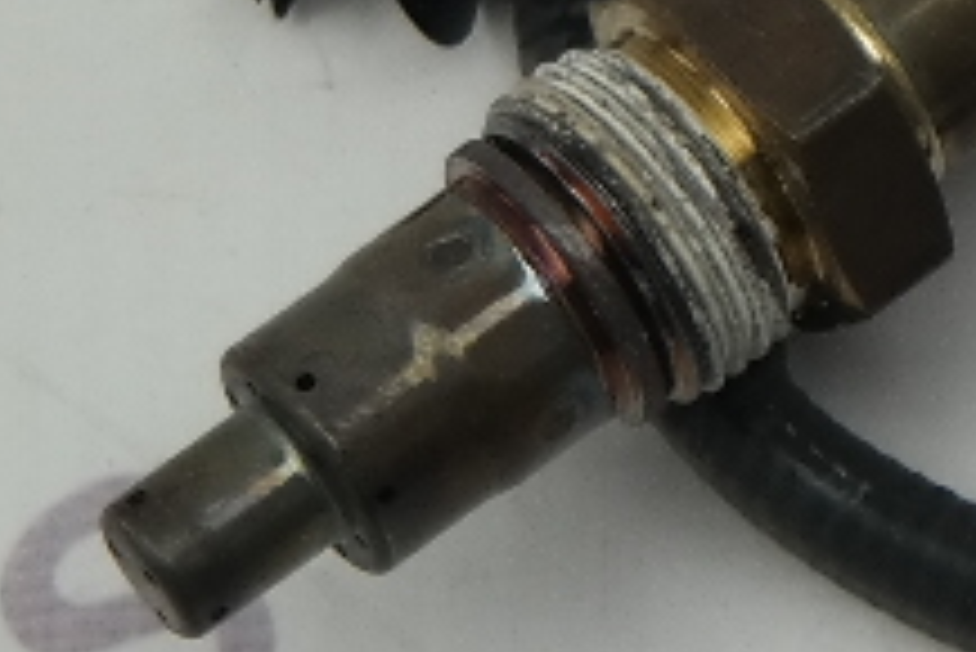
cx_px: 2789
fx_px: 8193
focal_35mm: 302
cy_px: -1277
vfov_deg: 4.4
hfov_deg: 6.3
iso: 200
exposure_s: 1/100
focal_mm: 25
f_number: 4
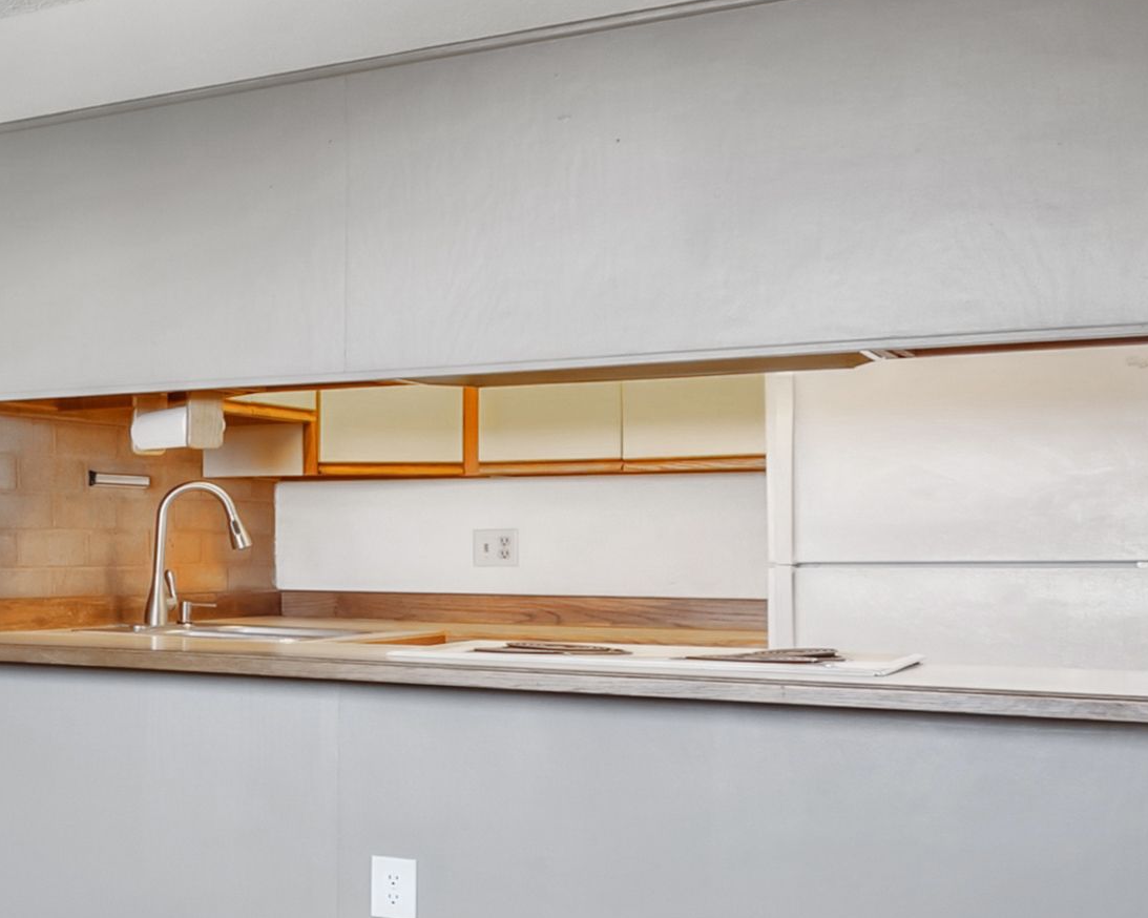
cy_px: 501
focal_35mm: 51
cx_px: -766
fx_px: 1732
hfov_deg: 24.0
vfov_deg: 29.7
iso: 800
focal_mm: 14
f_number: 8
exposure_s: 1/20
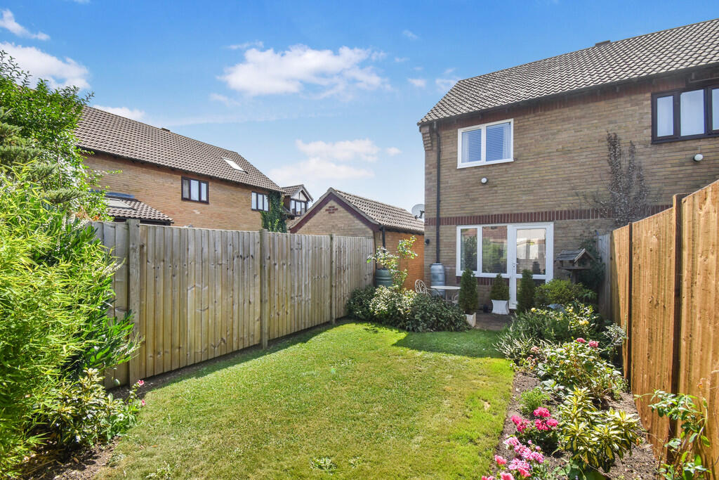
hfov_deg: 100.4
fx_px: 300
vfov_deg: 77.3
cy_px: 240
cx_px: 360
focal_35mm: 15
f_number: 8
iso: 110
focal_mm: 10
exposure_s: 1/250
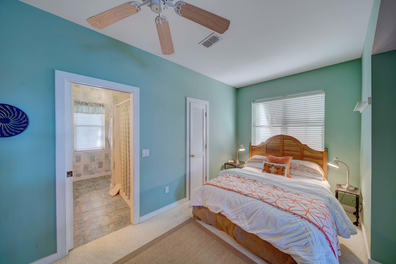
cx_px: 198
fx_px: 132
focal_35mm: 12
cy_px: 132
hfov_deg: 112.6
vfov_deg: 90.0
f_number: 8
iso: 100
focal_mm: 12
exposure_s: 1
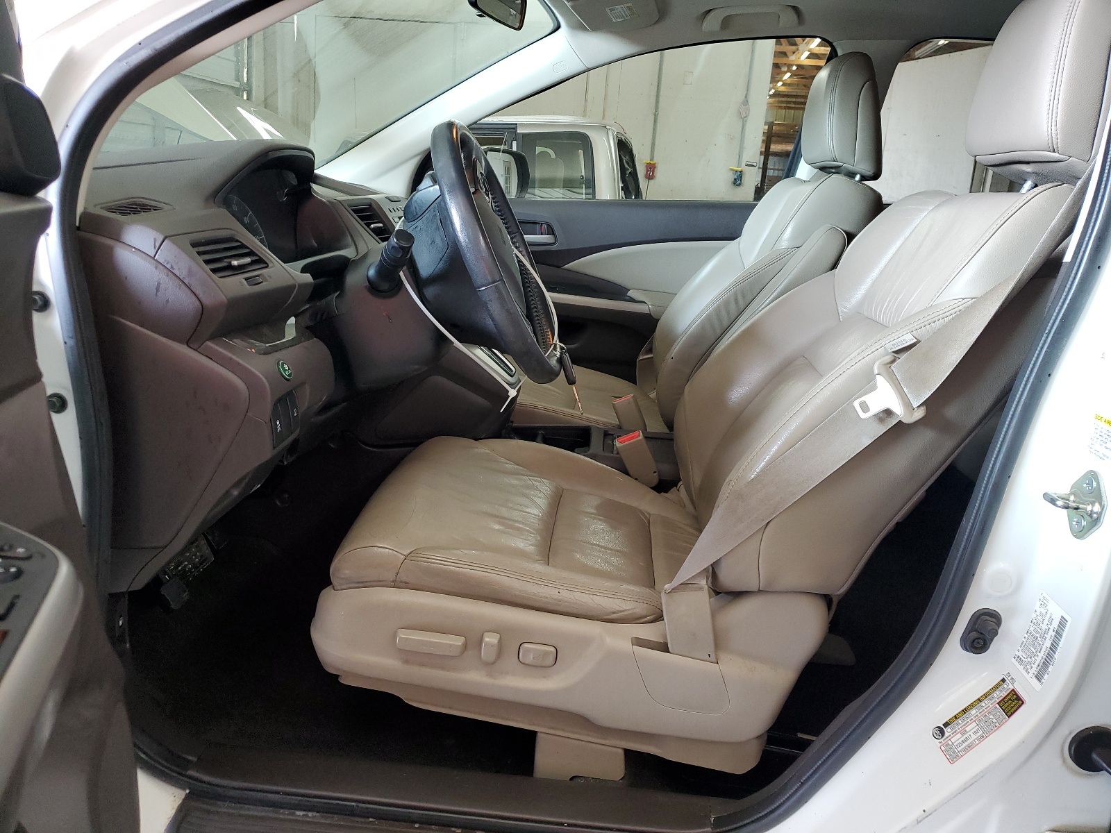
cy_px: 416
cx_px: 556
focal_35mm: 26
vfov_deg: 53.1
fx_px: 834
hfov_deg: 67.3
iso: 94
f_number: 1.5
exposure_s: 1/60.2
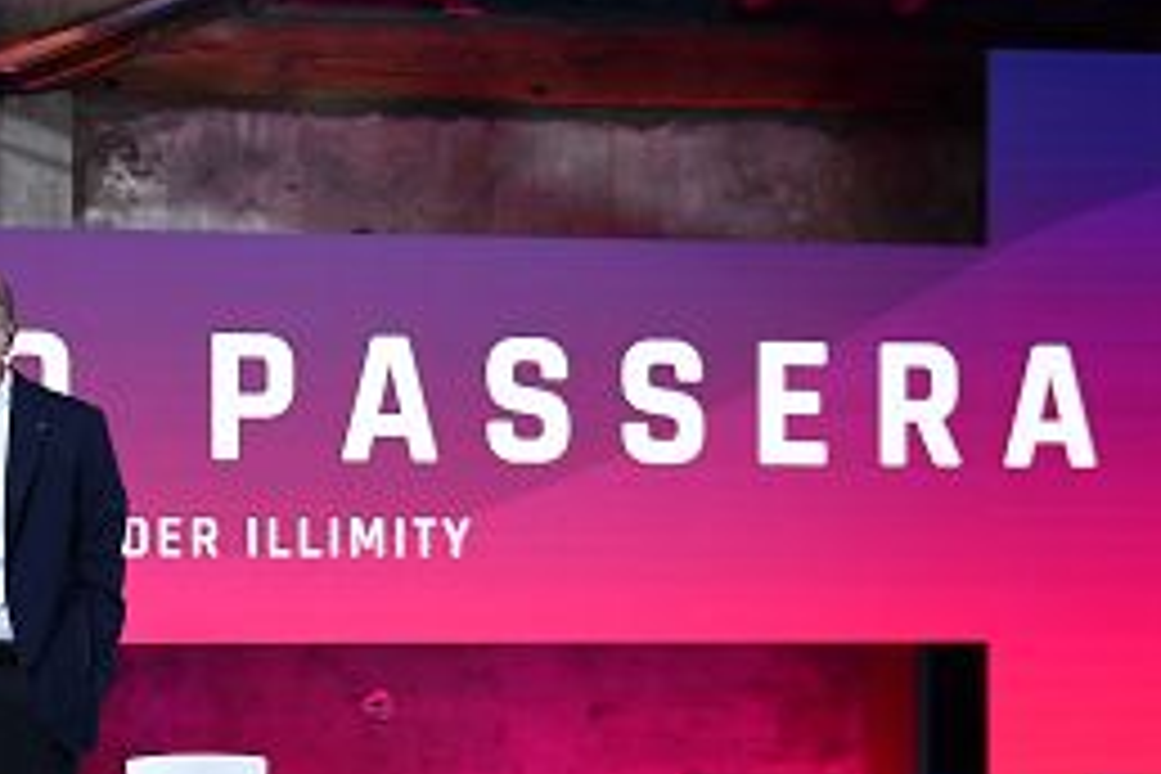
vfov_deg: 11.5
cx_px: 27
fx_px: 3837
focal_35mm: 119
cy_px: 605
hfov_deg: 16.9
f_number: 4
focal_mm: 40
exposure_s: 1/200
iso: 800
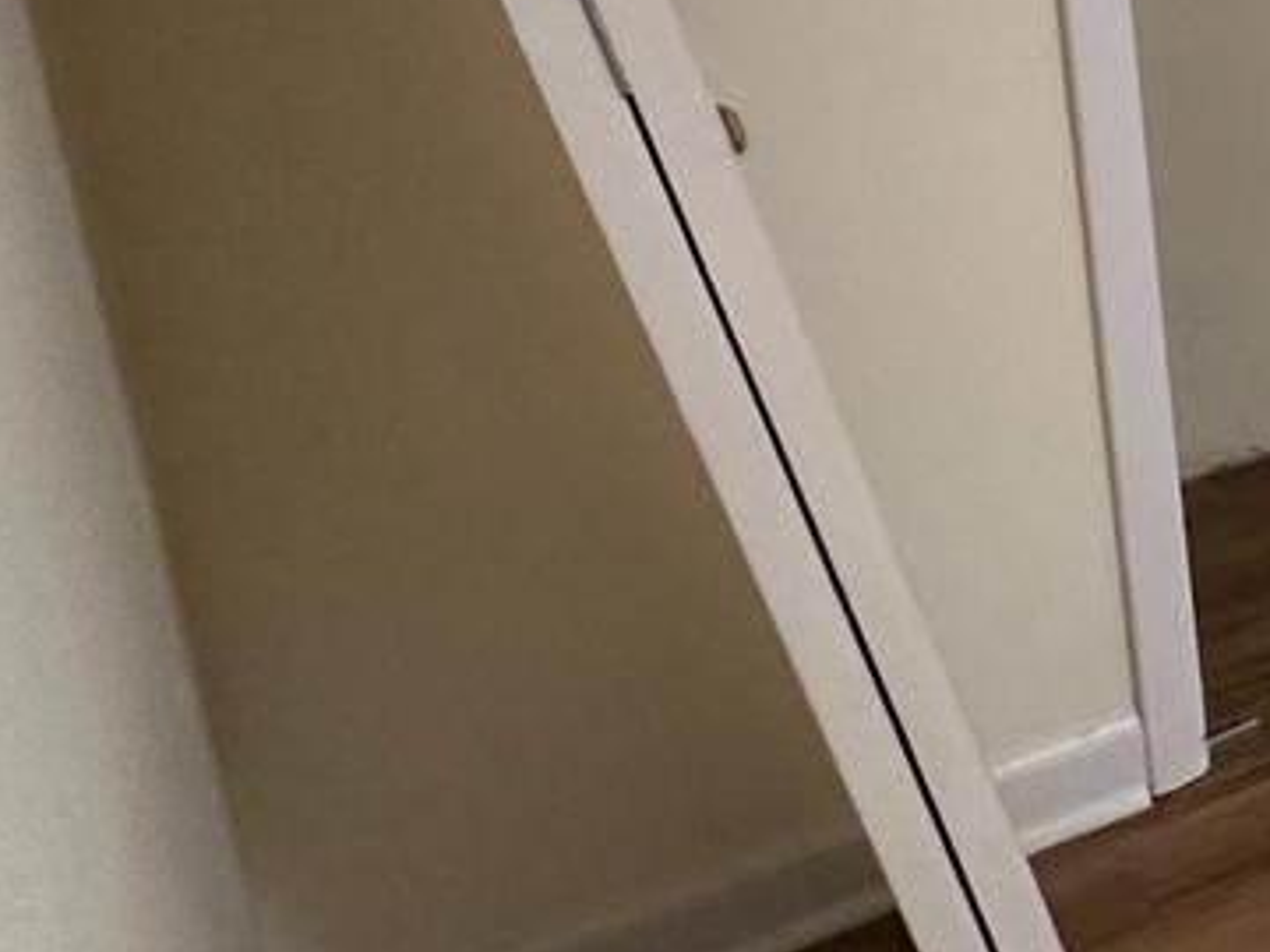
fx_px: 2055
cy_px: -71
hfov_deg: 22.7
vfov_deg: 24.5
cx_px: 2187
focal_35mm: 56
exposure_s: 1/60
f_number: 2.2
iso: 800
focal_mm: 2.22
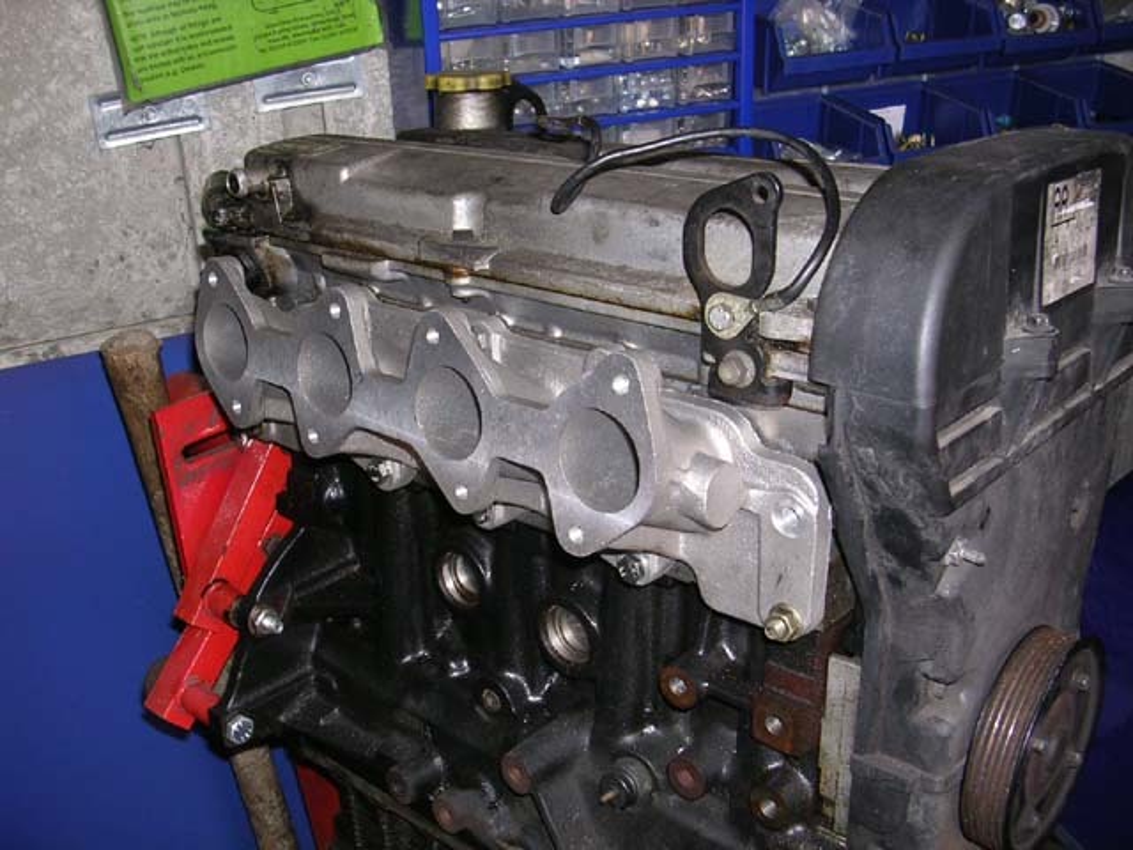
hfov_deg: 49.0
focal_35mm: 38
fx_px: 1244
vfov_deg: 37.7
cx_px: 566
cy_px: 425
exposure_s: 1/60.1
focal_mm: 5.8
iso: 50
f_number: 2.8
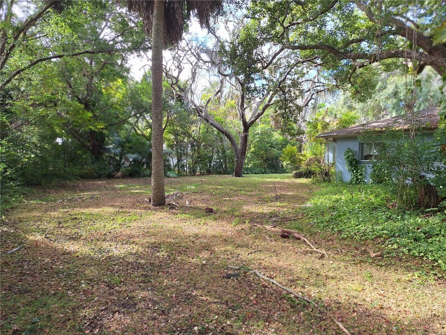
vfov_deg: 58.9
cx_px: 223
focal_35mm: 23
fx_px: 296
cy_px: 168
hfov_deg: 73.9
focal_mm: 5.54
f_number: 1.8
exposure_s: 1/1529
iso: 40
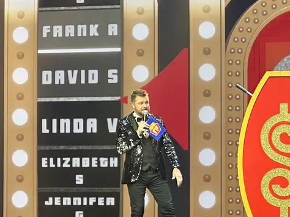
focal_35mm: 195
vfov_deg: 7.6
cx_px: 141
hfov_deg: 10.1
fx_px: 1633
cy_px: 86
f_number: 2.8
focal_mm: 9
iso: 125
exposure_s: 1/87
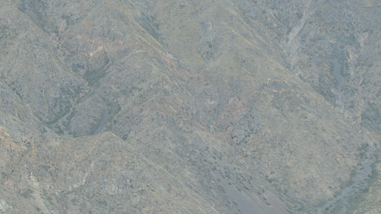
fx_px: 2835
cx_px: 285
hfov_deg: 7.7
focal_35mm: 281
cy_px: 180
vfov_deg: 4.3
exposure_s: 1/200
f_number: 7.1
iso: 100
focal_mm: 55
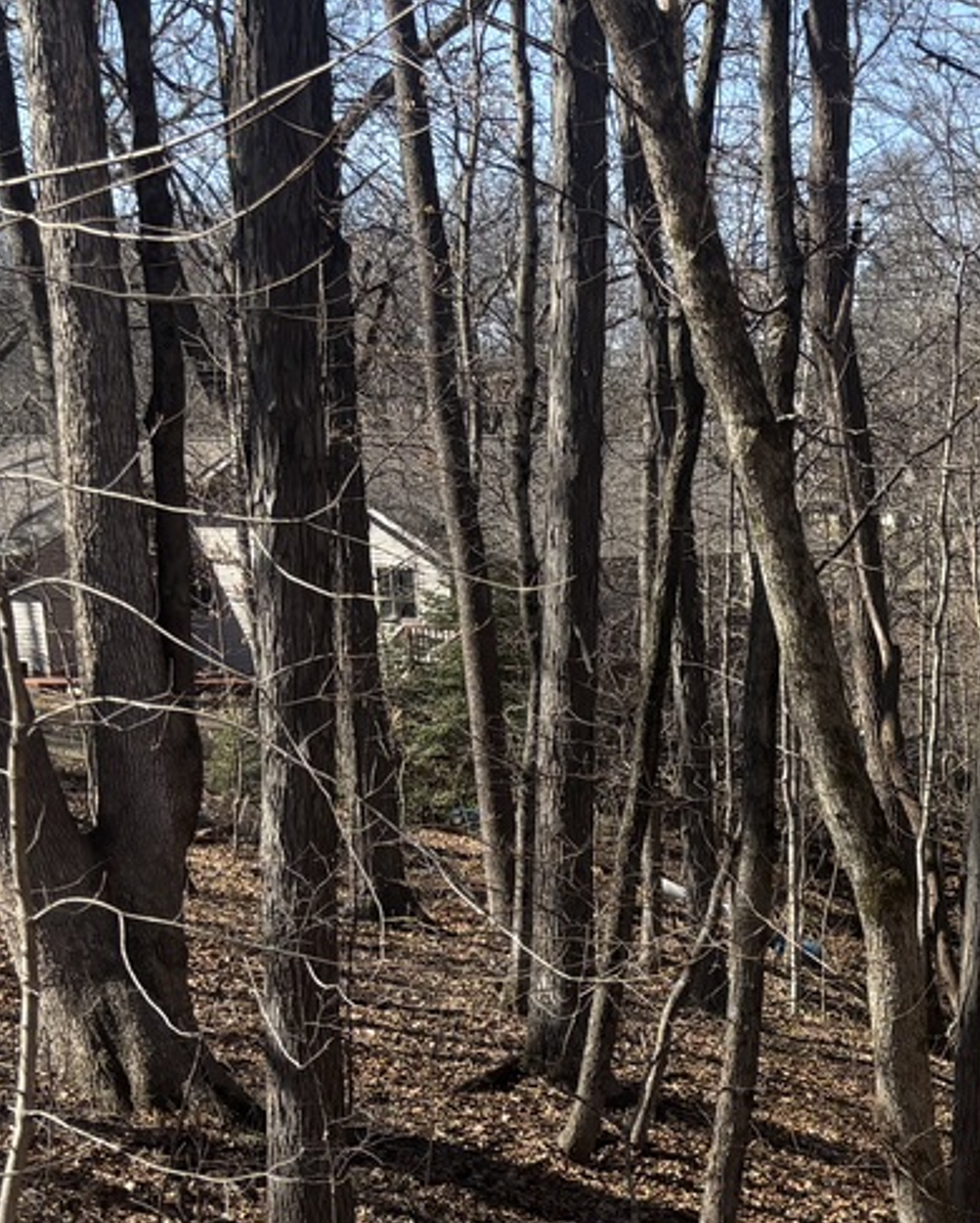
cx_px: 1332
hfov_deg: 18.7
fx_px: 2717
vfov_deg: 24.3
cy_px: 1193
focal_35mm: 75
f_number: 1.6
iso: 50
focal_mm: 5.96
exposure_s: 1/1695
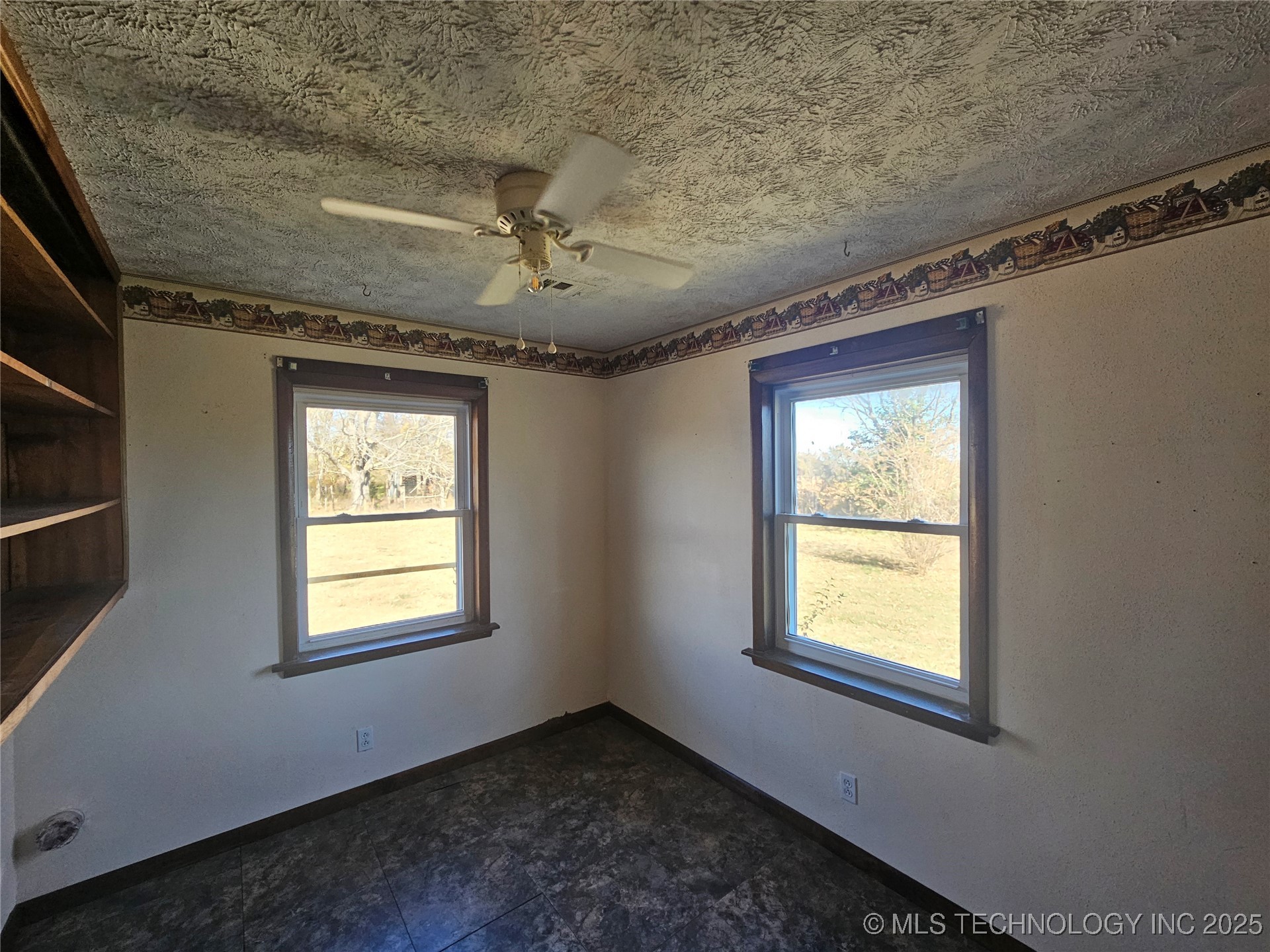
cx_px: 635
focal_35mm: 13
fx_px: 477
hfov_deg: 106.2
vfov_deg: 89.9
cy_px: 476
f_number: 2.2
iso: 125
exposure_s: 1/77.4
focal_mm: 2.2
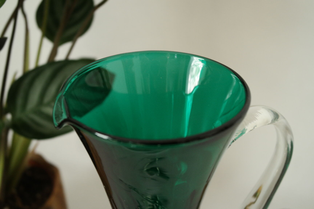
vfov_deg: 23.4
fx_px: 506
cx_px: 157
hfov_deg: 34.5
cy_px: 104
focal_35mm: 58
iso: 800
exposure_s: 1/30
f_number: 5.6
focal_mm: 38
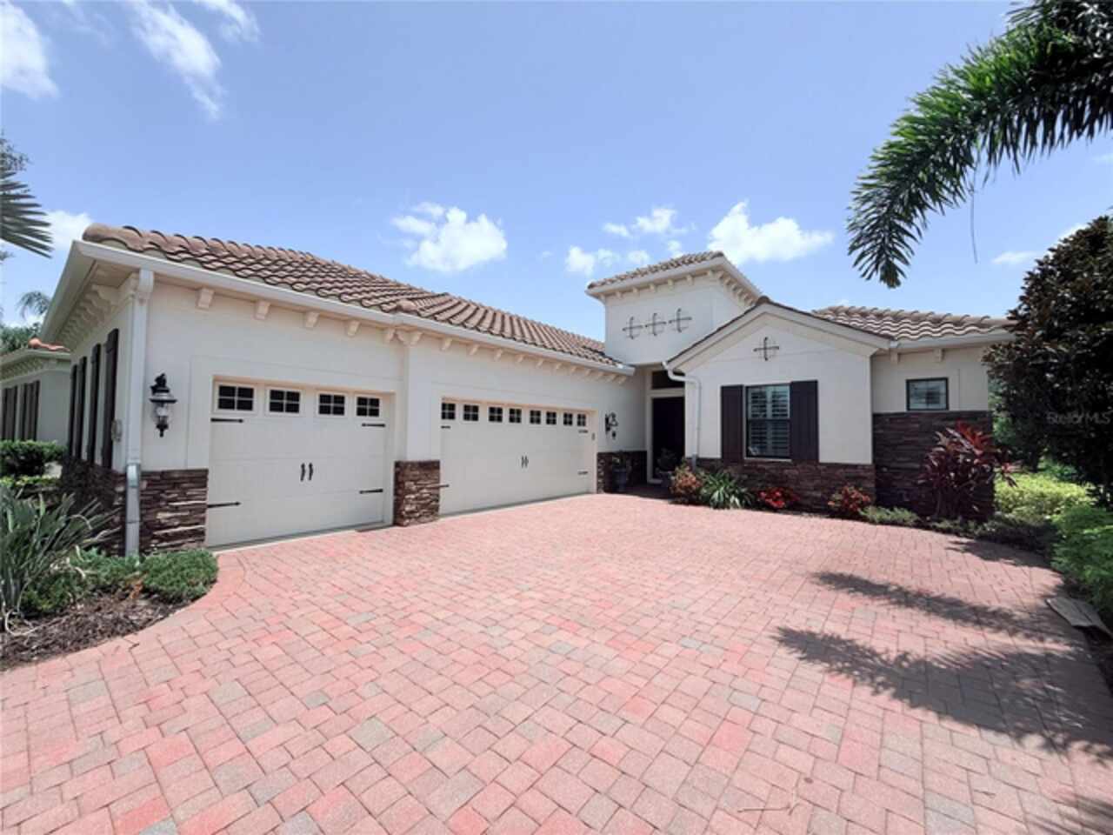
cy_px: 418
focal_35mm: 14
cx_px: 556
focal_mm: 2.22
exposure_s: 1/2237
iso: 50
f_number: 2.2
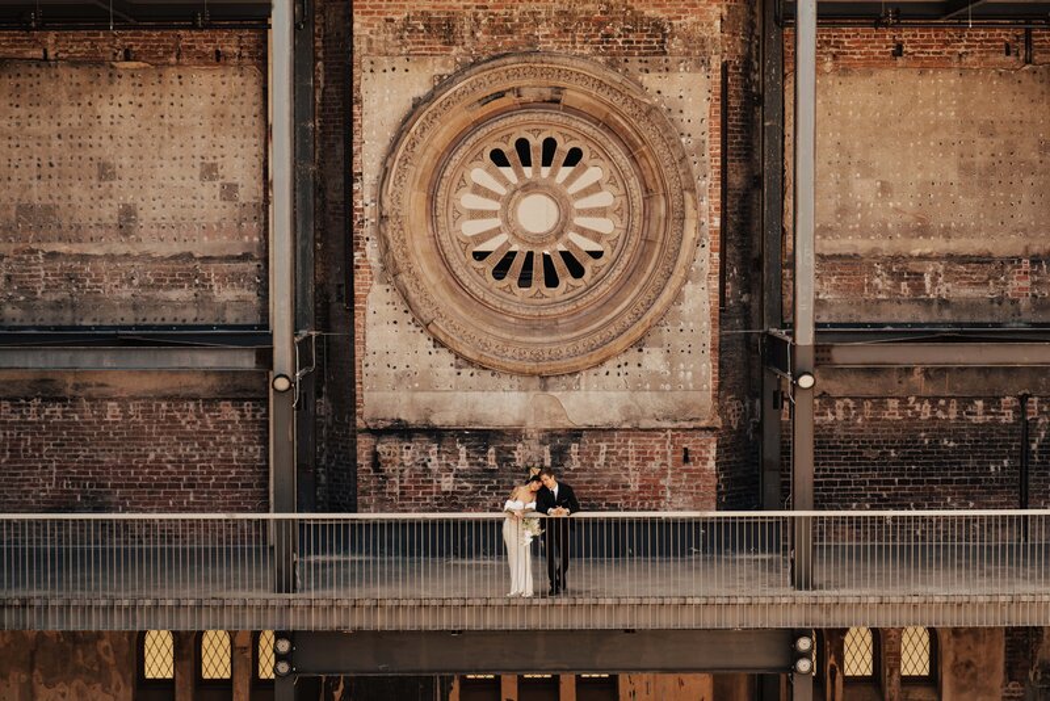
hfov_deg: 23.9
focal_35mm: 85
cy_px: 350
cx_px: 525
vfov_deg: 16.1
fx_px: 2480
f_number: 3.2
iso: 80
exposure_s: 1/250
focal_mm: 85
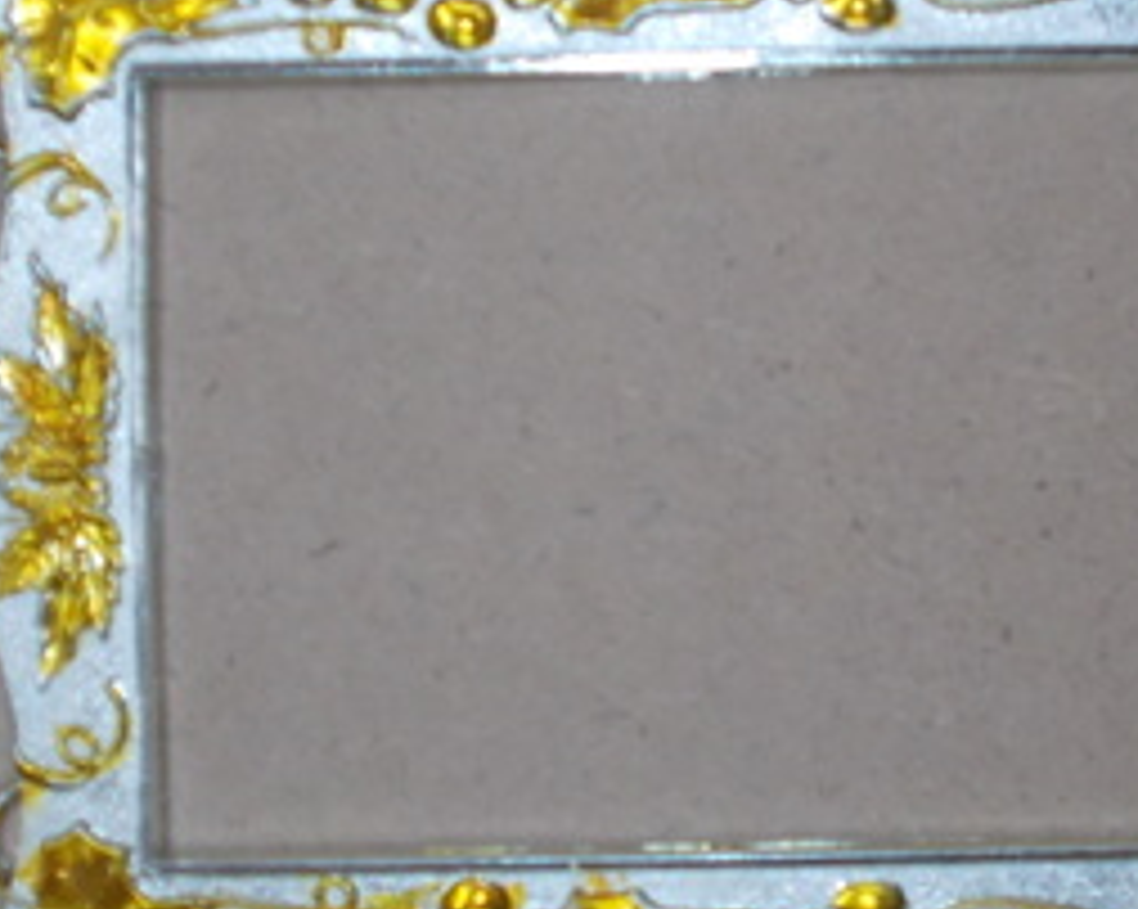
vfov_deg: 18.0
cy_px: 452
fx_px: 2861
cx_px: 742
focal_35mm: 85
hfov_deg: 22.4
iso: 200
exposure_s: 1/30
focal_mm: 7.9
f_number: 4.2
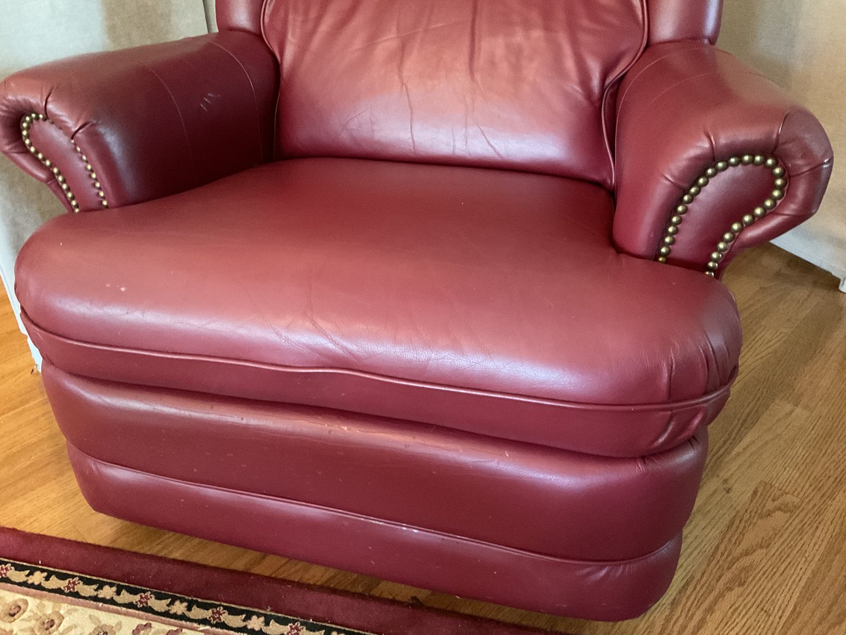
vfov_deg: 48.2
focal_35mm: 29
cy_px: 318
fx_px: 709
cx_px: 423
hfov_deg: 61.7
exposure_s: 1/30
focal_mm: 3
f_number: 1.8
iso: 640
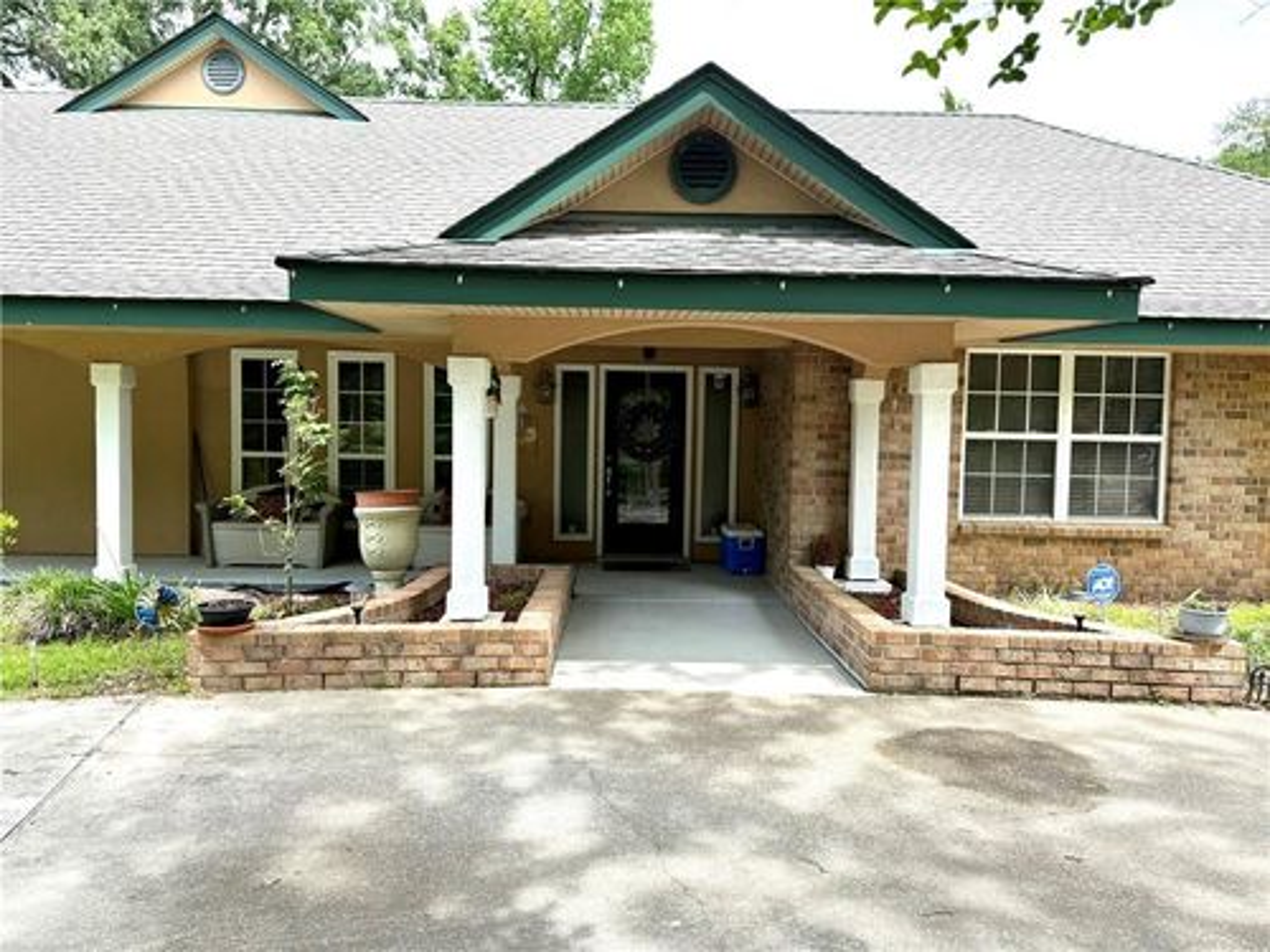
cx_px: 635
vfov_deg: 56.8
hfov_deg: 71.6
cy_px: 476
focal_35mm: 24
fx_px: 881
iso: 80
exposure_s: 1/1122
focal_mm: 6.76
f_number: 1.78
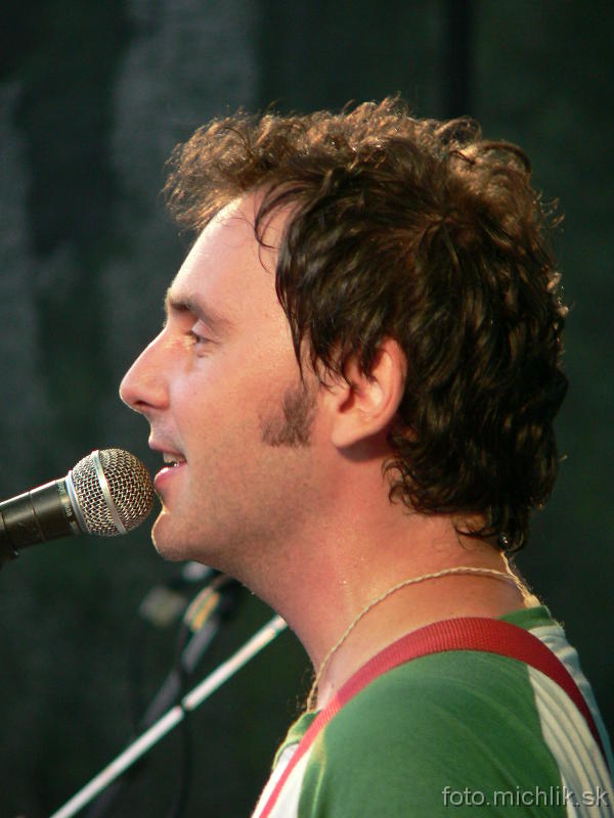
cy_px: 409
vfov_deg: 4.6
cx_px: 307
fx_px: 10217
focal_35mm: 432
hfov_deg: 3.4
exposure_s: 1/100
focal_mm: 72
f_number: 2.8
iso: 200
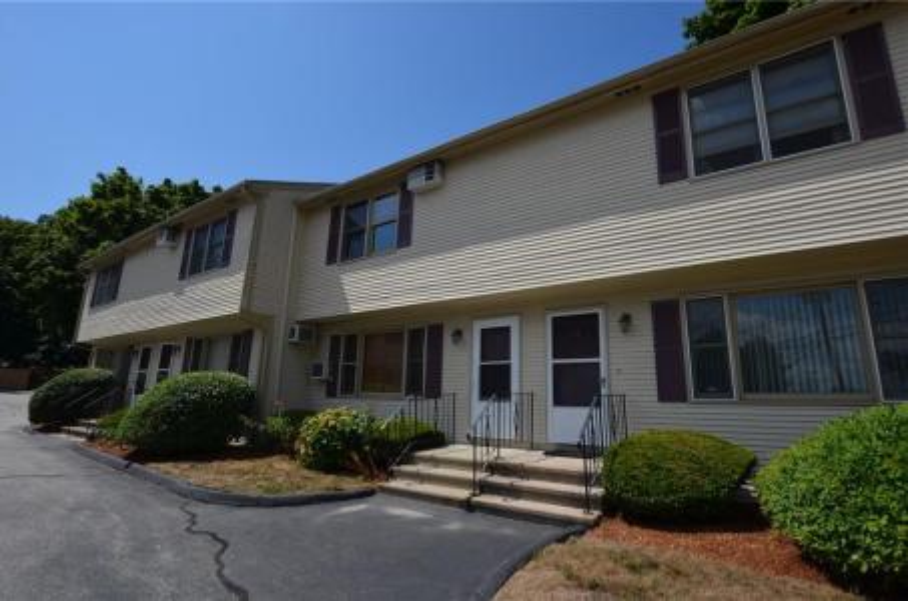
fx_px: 453
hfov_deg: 90.1
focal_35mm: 18
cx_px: 454
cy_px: 300
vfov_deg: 67.1
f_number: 9
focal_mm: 12
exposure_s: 1/320
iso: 100
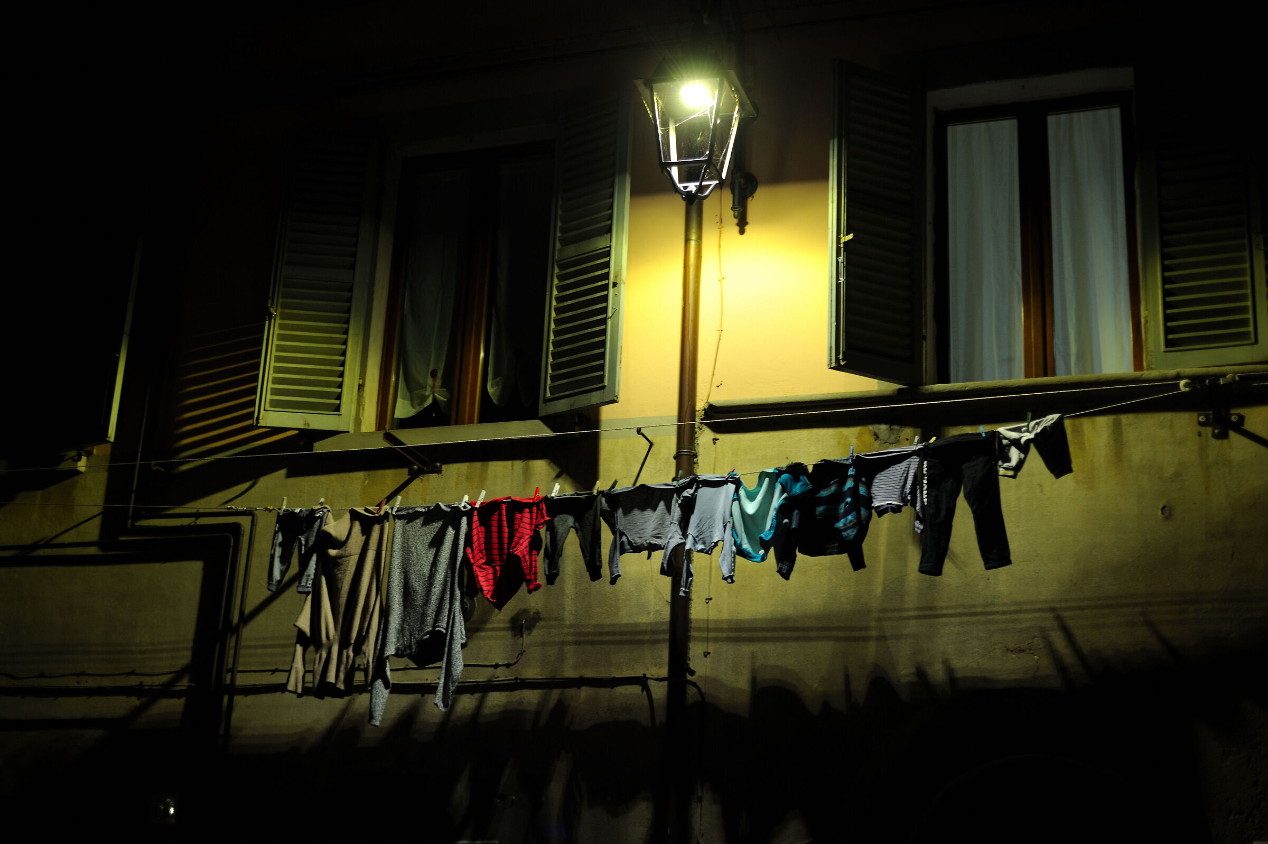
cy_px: 422
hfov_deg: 39.6
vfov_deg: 27.0
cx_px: 634
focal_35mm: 50
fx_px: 1760
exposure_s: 1/30
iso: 400
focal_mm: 50
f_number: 2.8
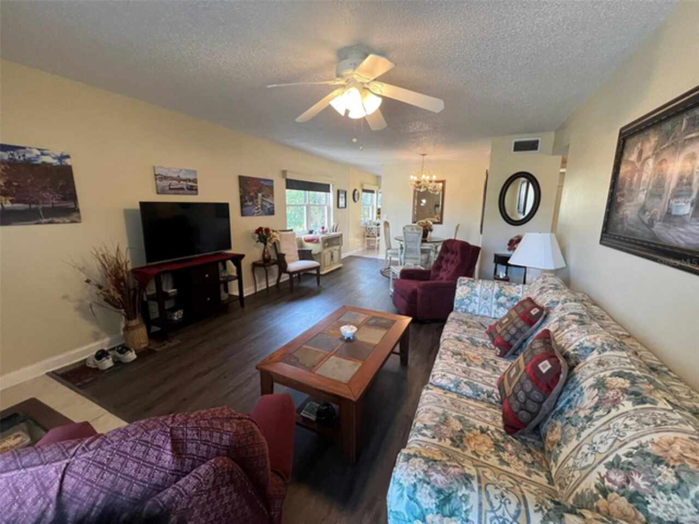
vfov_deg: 89.9
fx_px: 263
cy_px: 262
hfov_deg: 106.2
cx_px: 350
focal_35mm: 13
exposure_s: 1/120
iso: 200
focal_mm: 1.57
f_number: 1.8
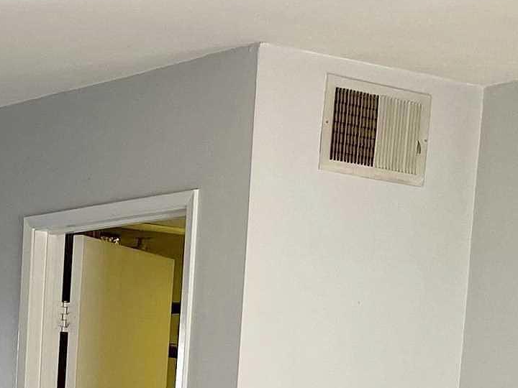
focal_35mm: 111
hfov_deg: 17.1
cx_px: -63
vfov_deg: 12.1
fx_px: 1661
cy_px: 726
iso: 100
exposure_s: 1/121
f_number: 1.8
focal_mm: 4.25
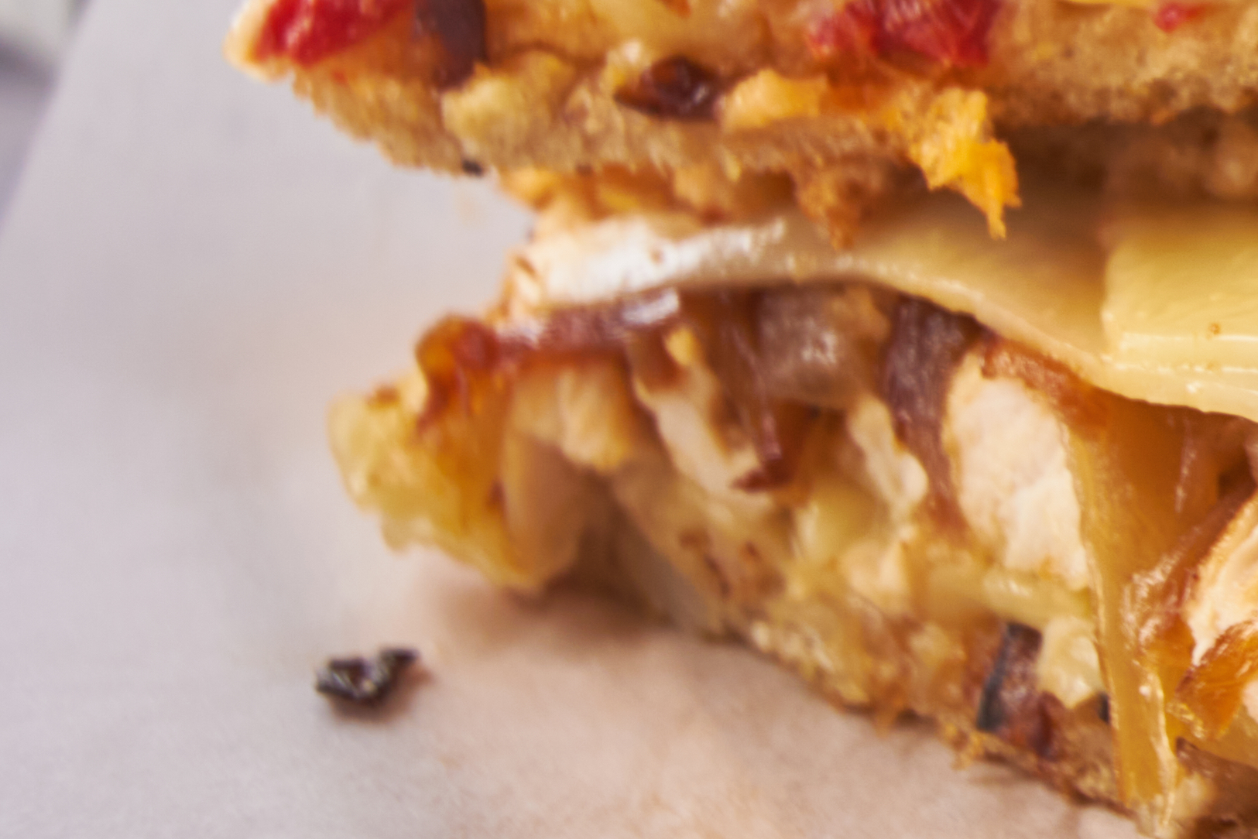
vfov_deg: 4.6
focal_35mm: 300
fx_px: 10478
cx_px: 2051
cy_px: 107
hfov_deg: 6.7
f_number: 4.5
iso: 100
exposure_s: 1/100
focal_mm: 55
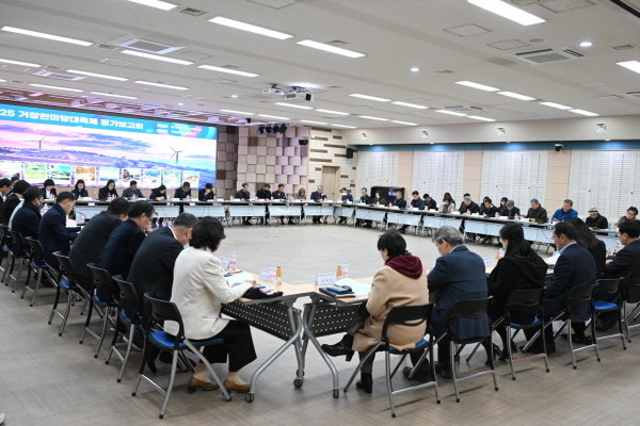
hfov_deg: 61.1
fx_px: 542
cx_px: 320
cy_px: 213
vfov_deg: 43.0
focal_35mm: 30
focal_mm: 30.5
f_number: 5.6
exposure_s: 1/200
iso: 6400
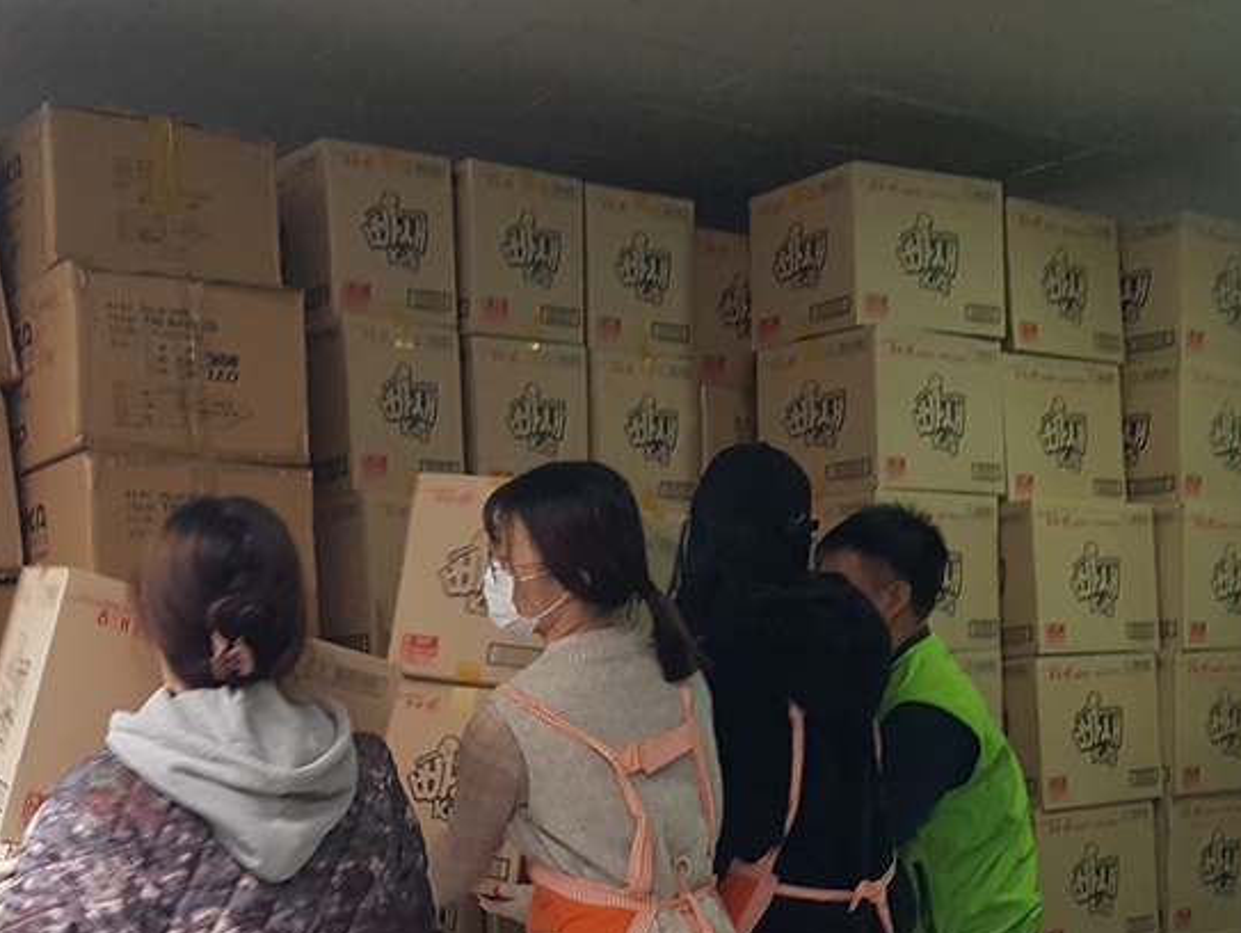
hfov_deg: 37.7
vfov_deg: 28.8
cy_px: 800
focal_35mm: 49
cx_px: 277
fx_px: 1758
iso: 160
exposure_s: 1/40
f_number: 1.7
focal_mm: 4.2
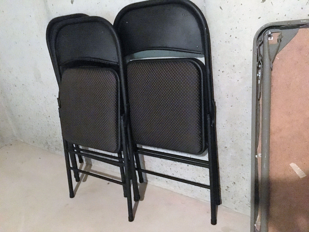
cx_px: 154
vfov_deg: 48.2
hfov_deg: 61.7
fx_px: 259
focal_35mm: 29
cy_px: 116
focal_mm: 4.15
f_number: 2.2
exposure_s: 1/15
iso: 2000
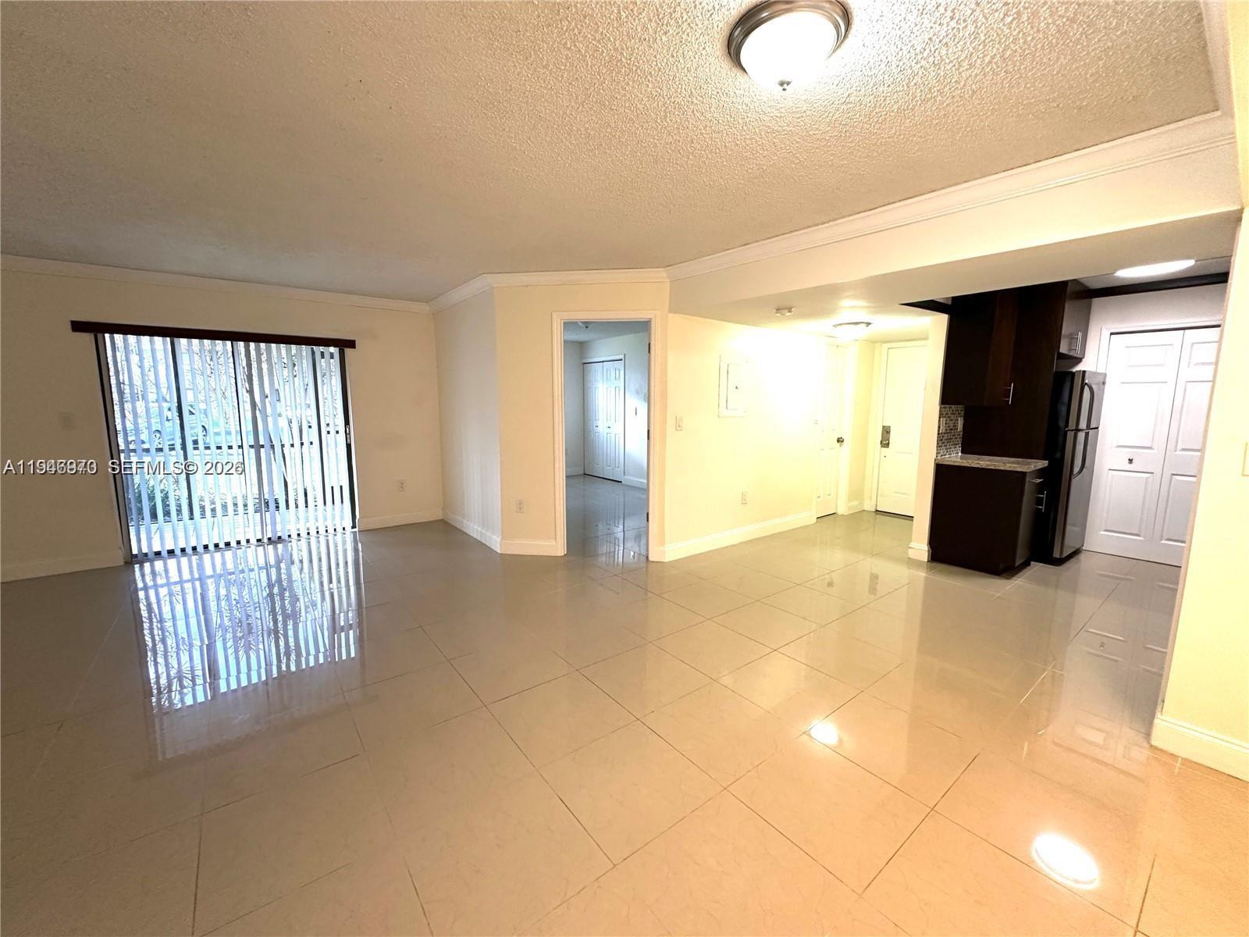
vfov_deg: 85.7
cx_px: 624
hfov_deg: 102.1
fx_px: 505
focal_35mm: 14
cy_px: 468
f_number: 2.2
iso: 160
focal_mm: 2.22
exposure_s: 1/60
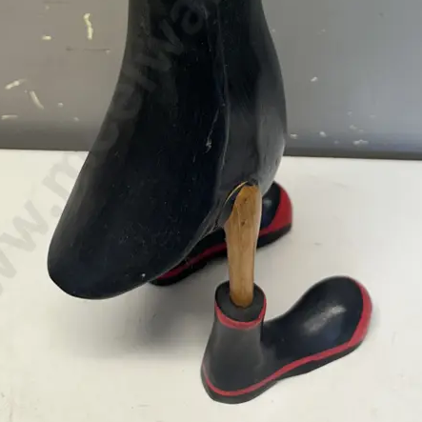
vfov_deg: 30.7
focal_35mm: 49
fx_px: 676
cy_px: -51
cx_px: 237
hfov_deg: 34.6
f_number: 1.78
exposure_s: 1/100
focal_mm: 6.86
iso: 160
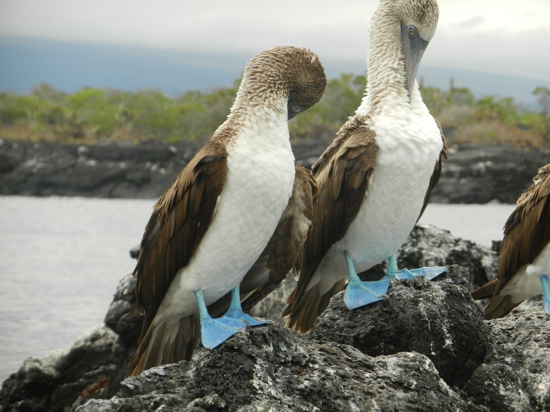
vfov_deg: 6.8
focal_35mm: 217
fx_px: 3448
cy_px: 206
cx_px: 275
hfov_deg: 9.1
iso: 400
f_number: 5.3
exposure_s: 1/1000
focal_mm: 39.1
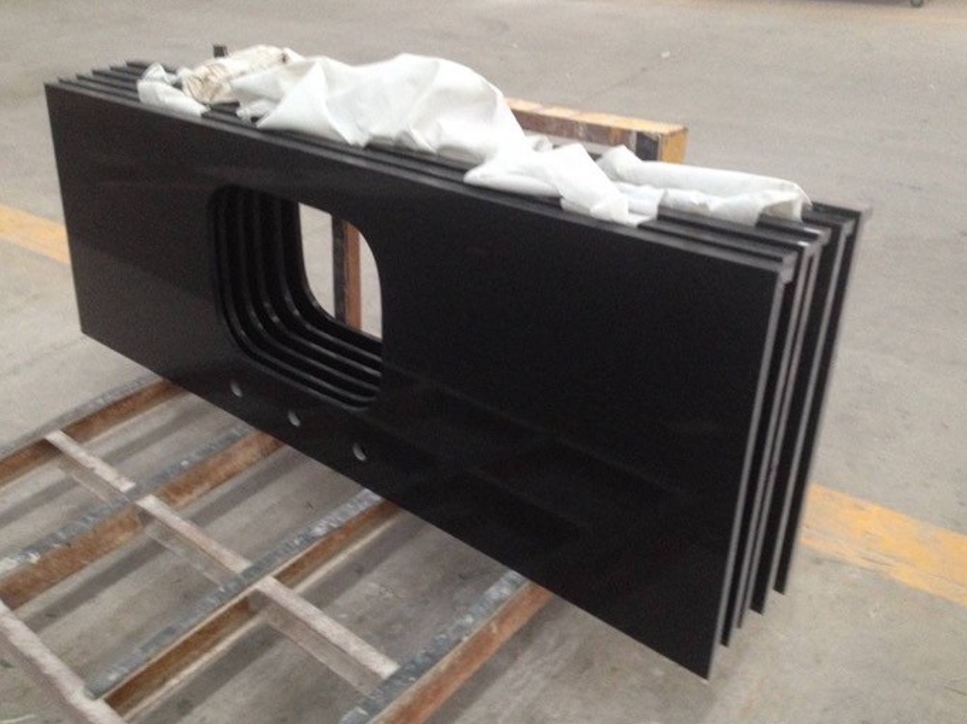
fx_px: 1005
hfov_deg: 51.4
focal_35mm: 36
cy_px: 367
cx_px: 496
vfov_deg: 39.6
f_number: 2.4
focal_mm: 4.28
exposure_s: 1/20
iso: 250
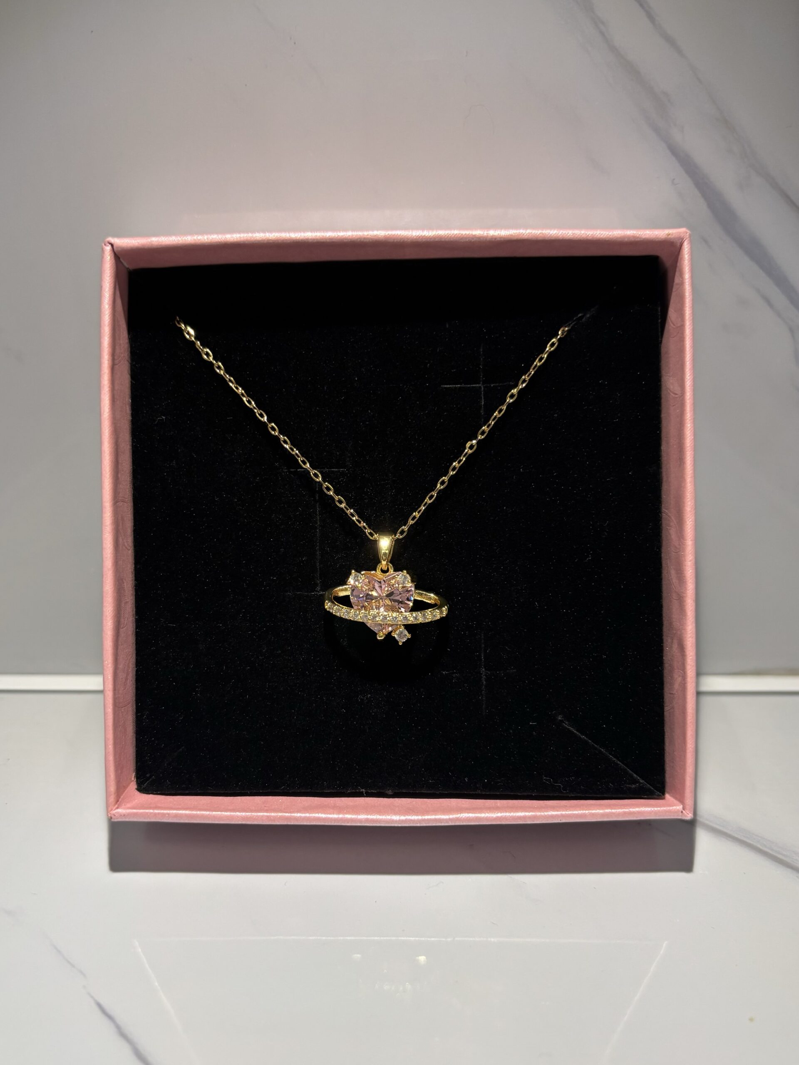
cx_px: 400
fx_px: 800
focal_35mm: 26
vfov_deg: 67.3
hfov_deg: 53.1
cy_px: 532
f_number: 1.6
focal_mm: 5.96
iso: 125
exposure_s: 1/111
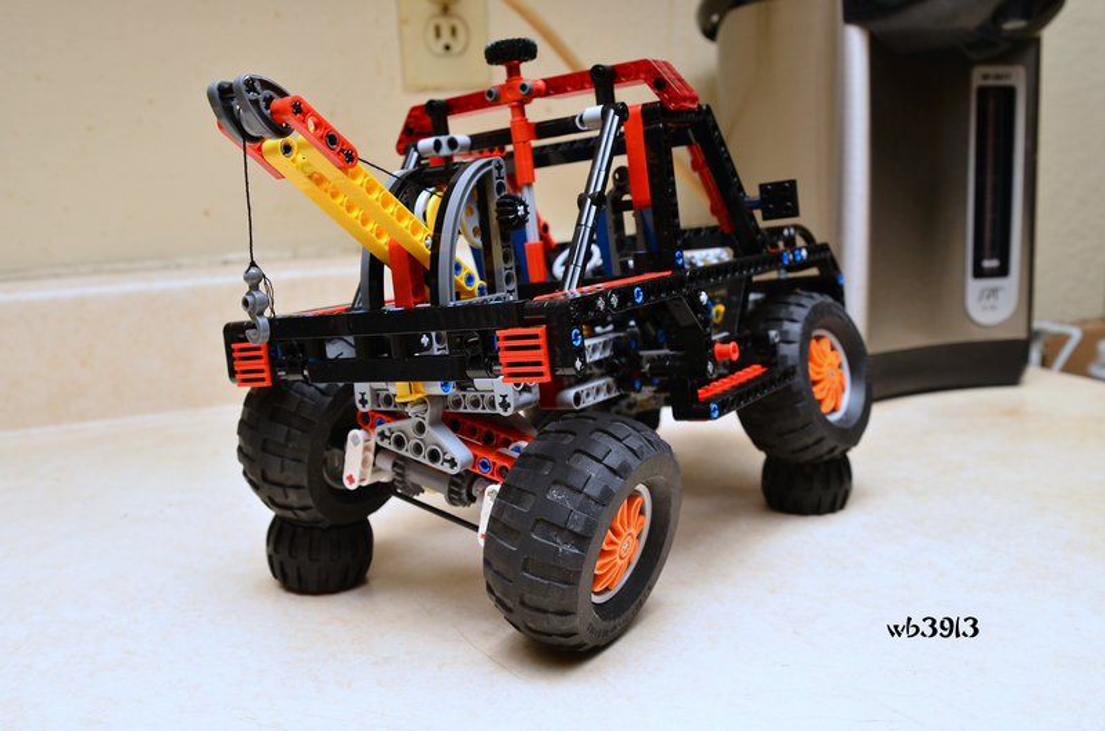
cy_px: 366
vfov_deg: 36.7
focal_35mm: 36
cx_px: 552
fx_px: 1102
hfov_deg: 53.2
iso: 400
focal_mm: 24
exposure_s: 1/125
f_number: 6.3
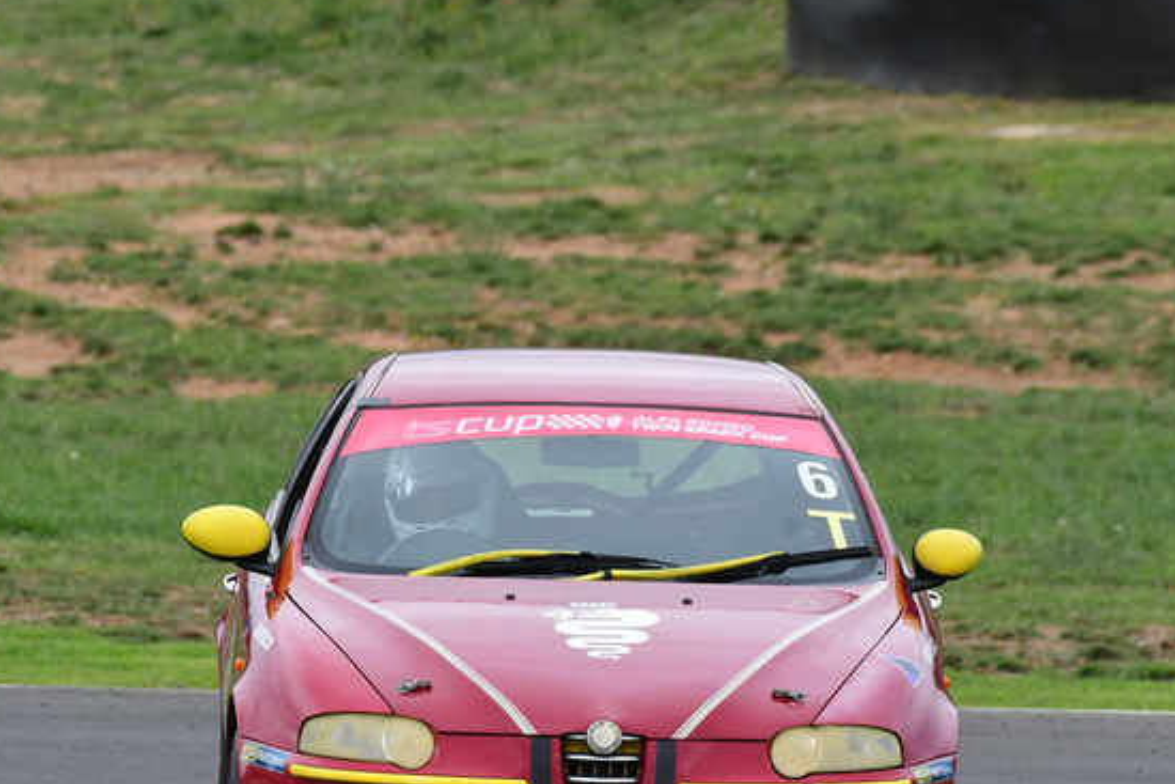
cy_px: 558
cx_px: 348
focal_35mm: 1091
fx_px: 35616
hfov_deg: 1.9
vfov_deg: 1.3
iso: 1250
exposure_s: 1/640
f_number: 11
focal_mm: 500
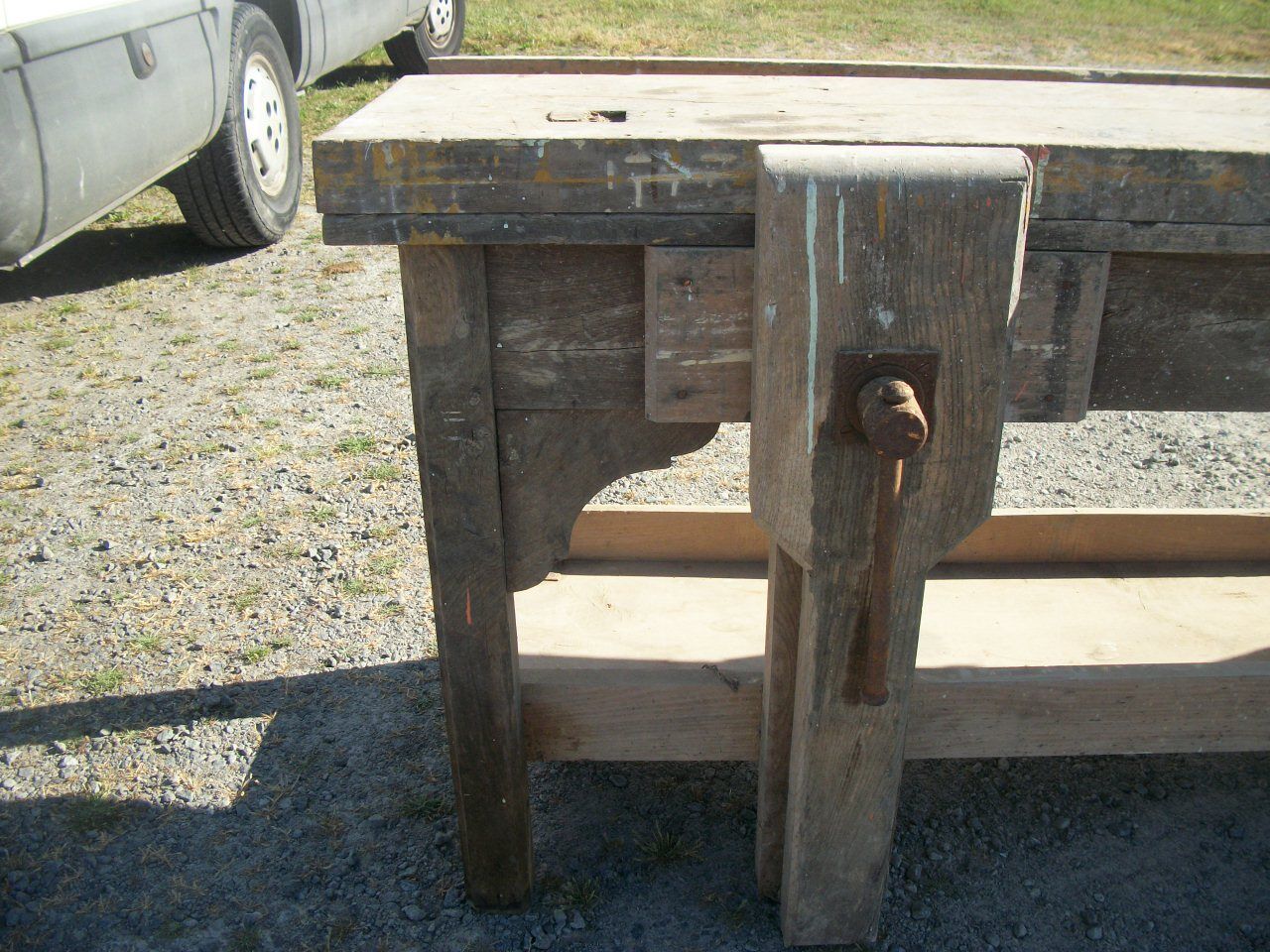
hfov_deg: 56.8
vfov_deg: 44.2
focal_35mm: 32
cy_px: 476
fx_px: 1174
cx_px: 635
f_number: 8.8
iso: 80
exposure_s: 1/80
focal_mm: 5.7
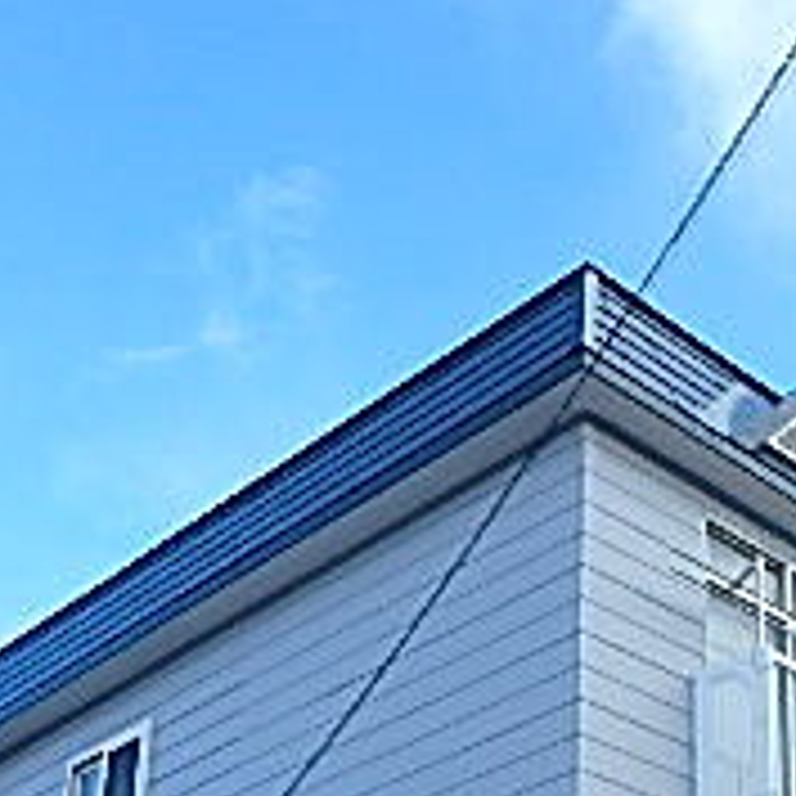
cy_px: 1030
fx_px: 1743
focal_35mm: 67
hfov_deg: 24.2
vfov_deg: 22.9
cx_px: 845
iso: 125
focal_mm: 3.7
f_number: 3.5
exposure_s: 1/500
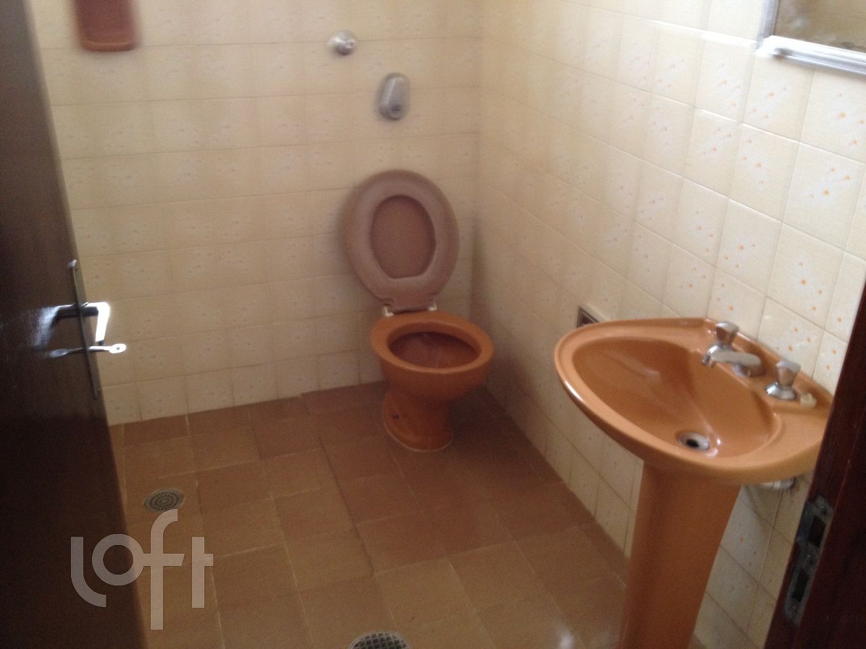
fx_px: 876
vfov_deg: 40.7
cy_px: 324
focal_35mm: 35
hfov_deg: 52.6
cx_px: 433
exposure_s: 1/20
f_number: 2.4
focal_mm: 4.28
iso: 200
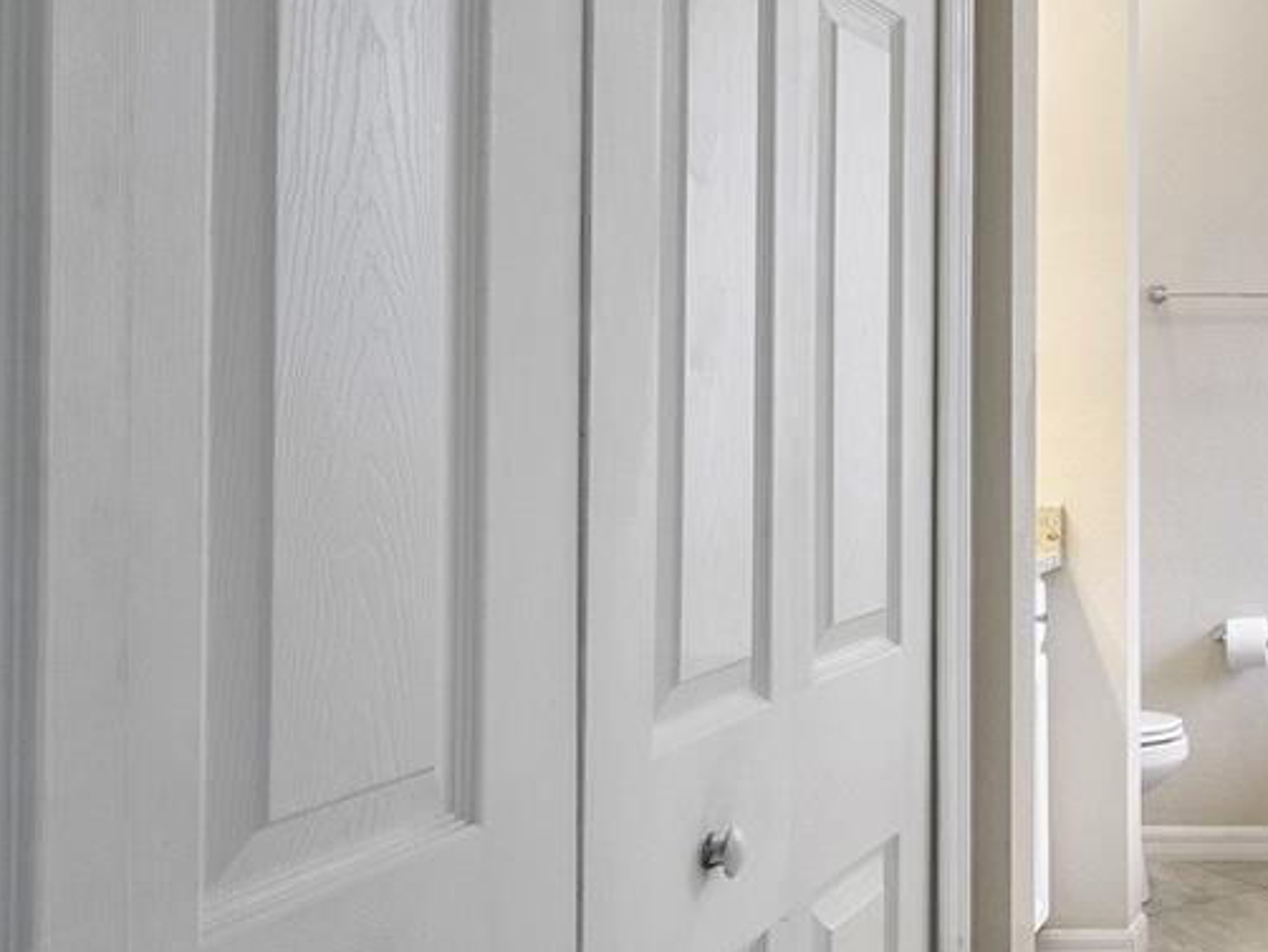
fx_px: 1796
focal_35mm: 49
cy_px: 369
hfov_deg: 33.2
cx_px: 1445
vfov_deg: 29.6
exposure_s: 1/20
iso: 500
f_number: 8
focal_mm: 16
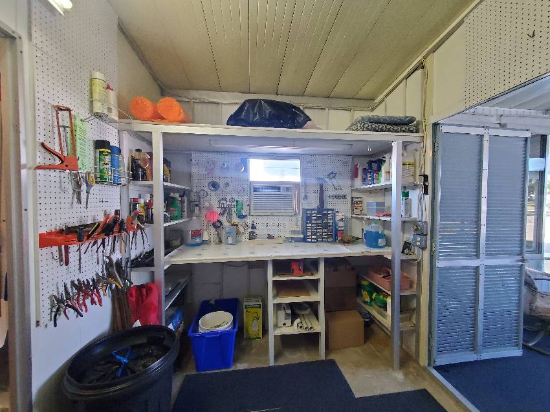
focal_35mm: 13
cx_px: 275
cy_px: 206
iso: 500
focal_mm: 1.8
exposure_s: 1/60
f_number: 2.2
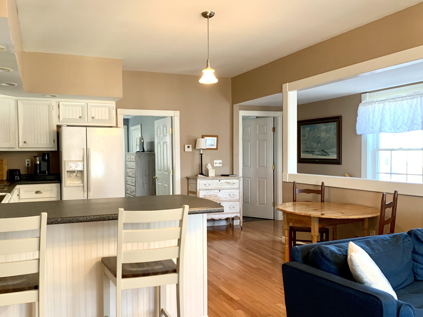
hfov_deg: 58.1
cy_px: 175
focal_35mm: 31
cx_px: 181
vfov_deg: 45.4
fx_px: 379
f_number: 1.8
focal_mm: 4.25
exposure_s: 1/60
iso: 200
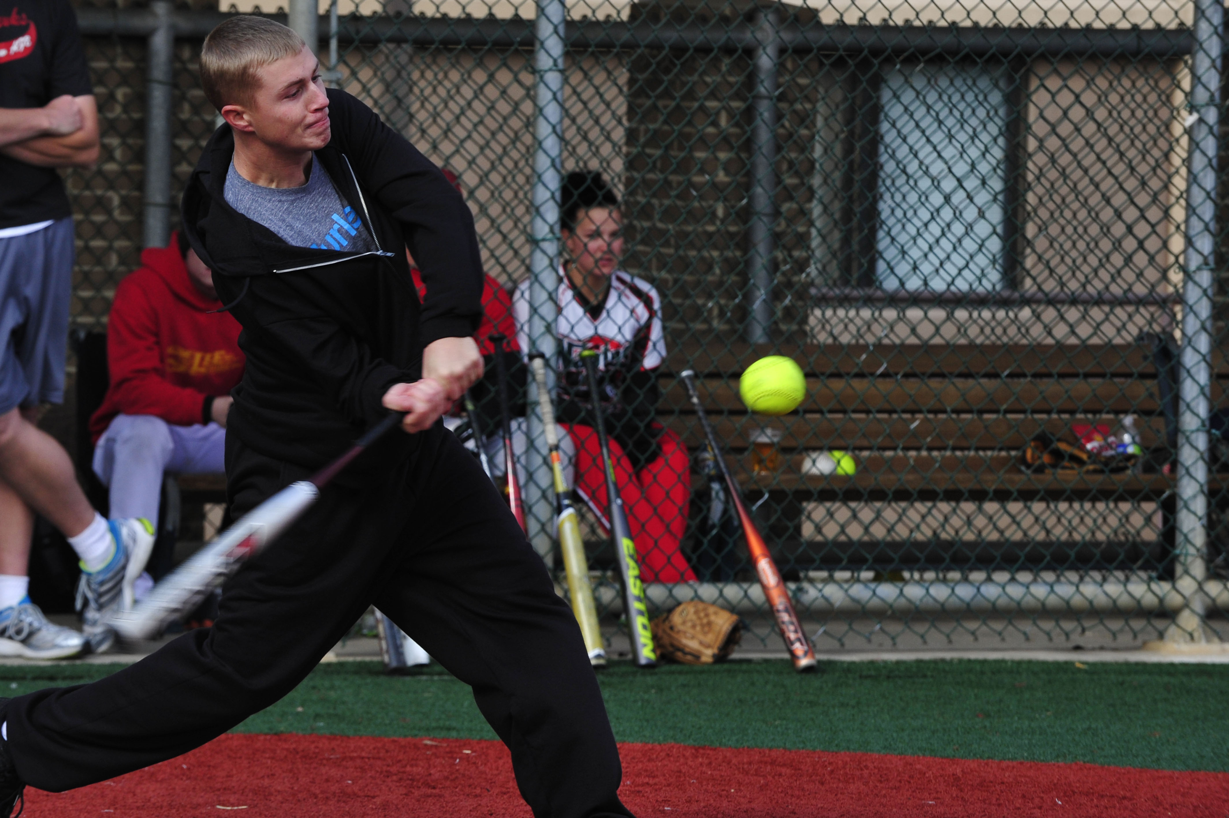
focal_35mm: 200
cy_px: 409
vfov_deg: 6.9
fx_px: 6823
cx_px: 614
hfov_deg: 10.3
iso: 800
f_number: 9
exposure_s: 1/800
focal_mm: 200
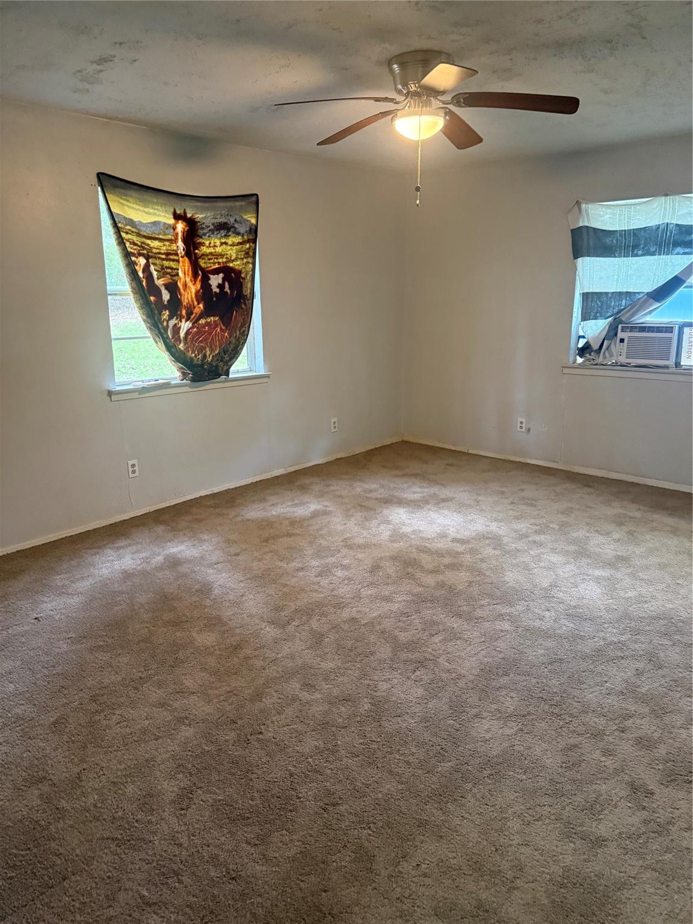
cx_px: 346
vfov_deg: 71.6
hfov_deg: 56.8
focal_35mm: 24
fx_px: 641
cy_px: 462
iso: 800
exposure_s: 1/60
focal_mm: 6.76
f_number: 1.78
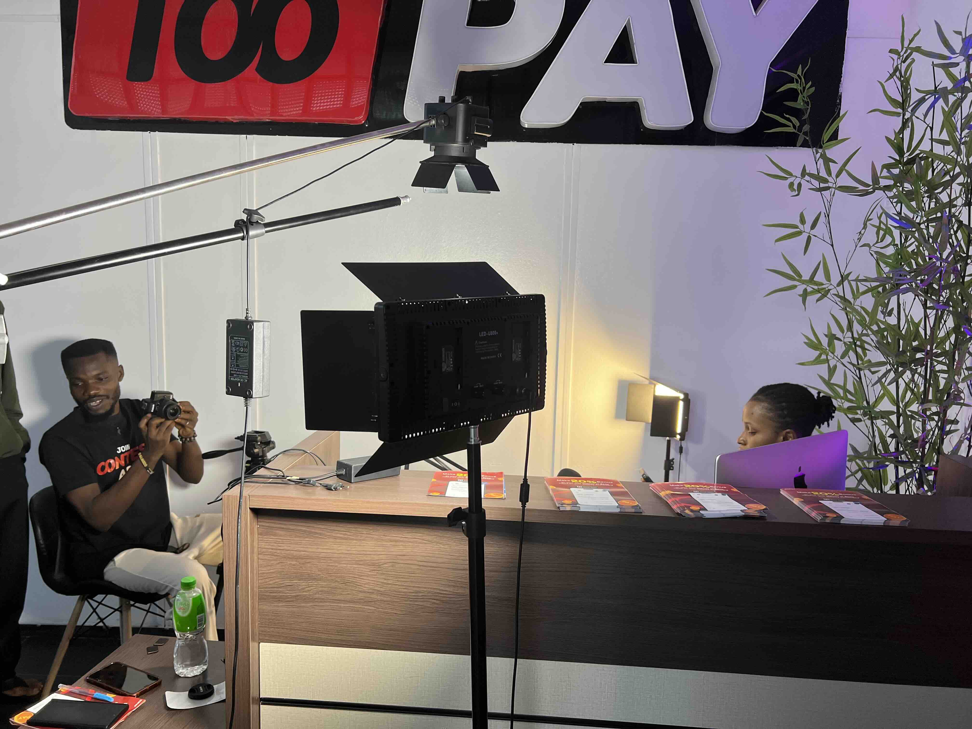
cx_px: 486
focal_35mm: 26
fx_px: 730
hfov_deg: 67.3
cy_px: 364
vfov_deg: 53.1
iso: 100
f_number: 1.5
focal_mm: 5.7
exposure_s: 1/100
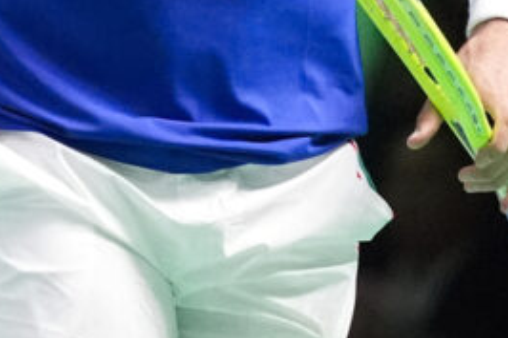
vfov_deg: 1.8
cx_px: -52
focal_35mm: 753
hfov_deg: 2.7
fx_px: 10619
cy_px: -256
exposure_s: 1/2500
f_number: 2.8
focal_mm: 200
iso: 6400
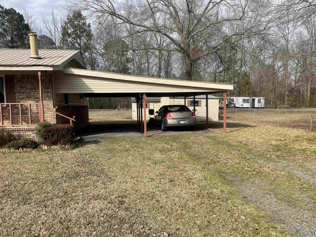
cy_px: 118
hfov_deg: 67.3
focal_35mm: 26
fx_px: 237
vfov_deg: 53.1
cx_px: 158
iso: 32
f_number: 1.6
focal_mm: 4.2
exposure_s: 1/2092
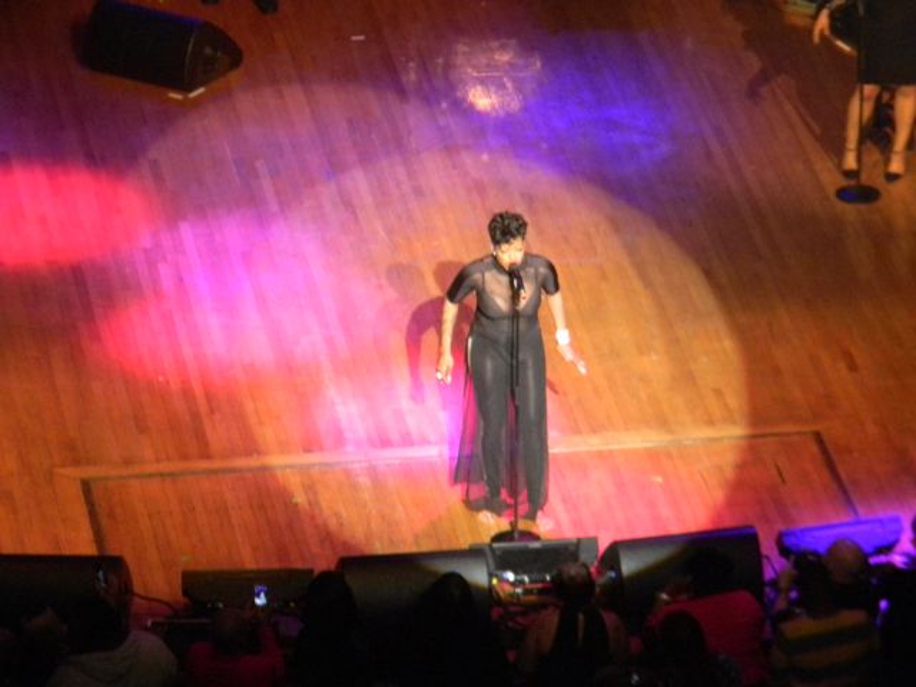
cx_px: 458
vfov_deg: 5.3
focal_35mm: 278
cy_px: 344
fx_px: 7356
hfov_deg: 7.1
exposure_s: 1/49.4
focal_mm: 50.4
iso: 800
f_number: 5.4
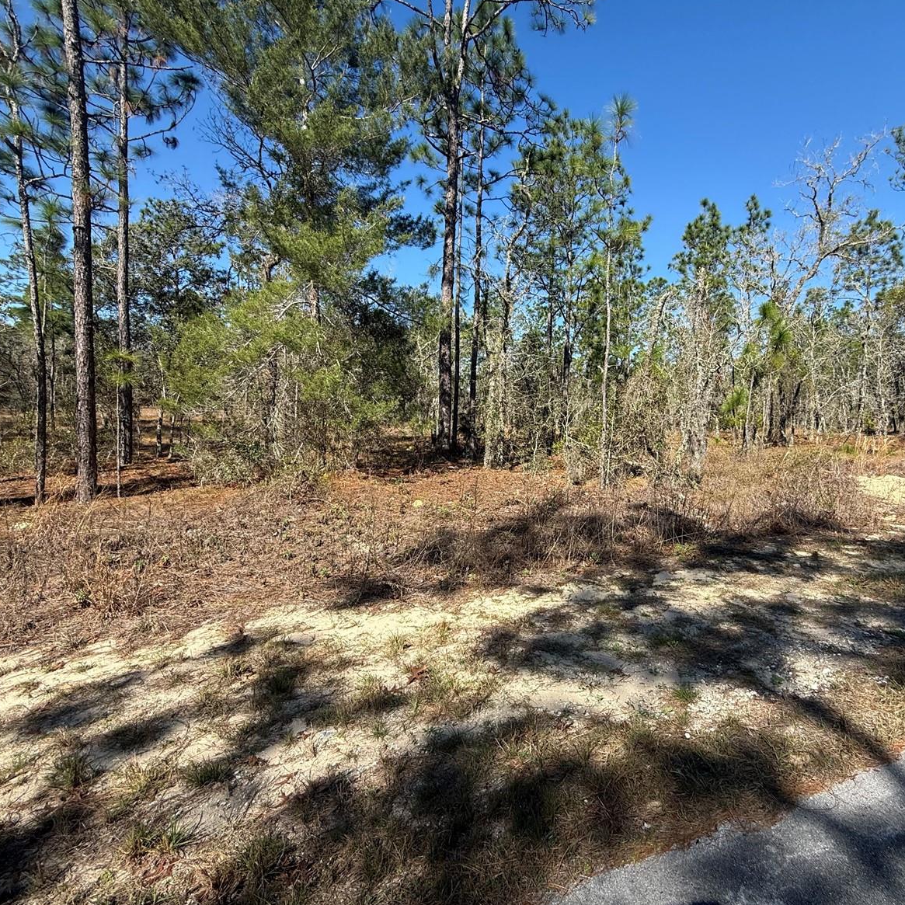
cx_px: 523
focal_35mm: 17
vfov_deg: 84.0
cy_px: 447
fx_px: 503
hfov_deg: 83.4
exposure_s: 1/1125
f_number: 2.2
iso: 50
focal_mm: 2.22
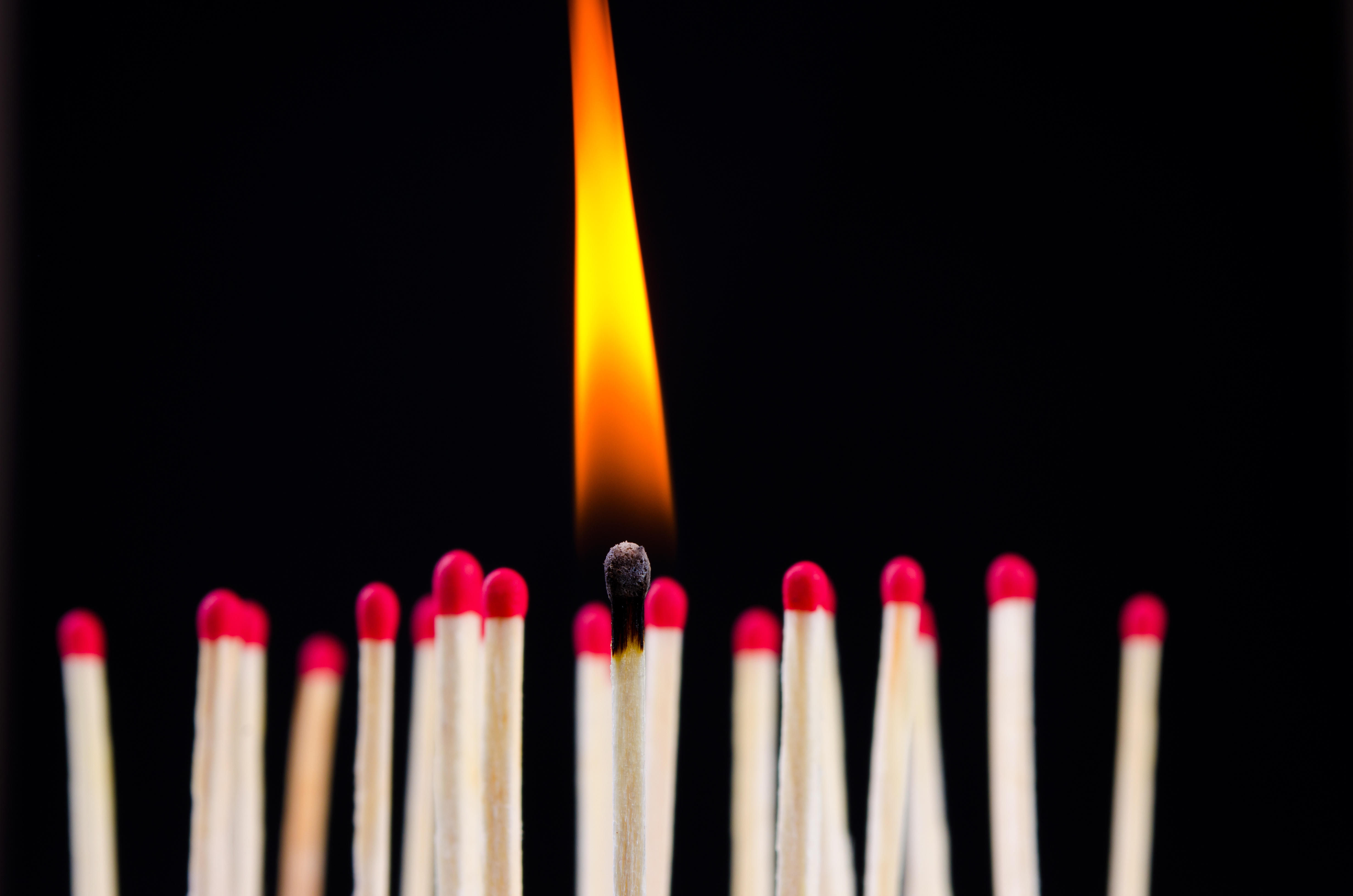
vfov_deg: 16.5
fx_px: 3094
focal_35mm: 82
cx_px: 676
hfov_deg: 24.7
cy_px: 448
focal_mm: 55
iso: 100
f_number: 9
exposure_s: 1/125
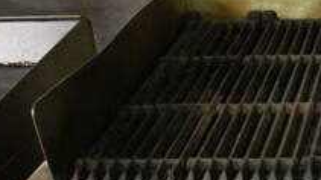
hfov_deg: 22.9
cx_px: 423
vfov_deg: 14.4
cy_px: 183
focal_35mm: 82
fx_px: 697
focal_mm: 18
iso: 3200
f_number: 3.5
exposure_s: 1/20
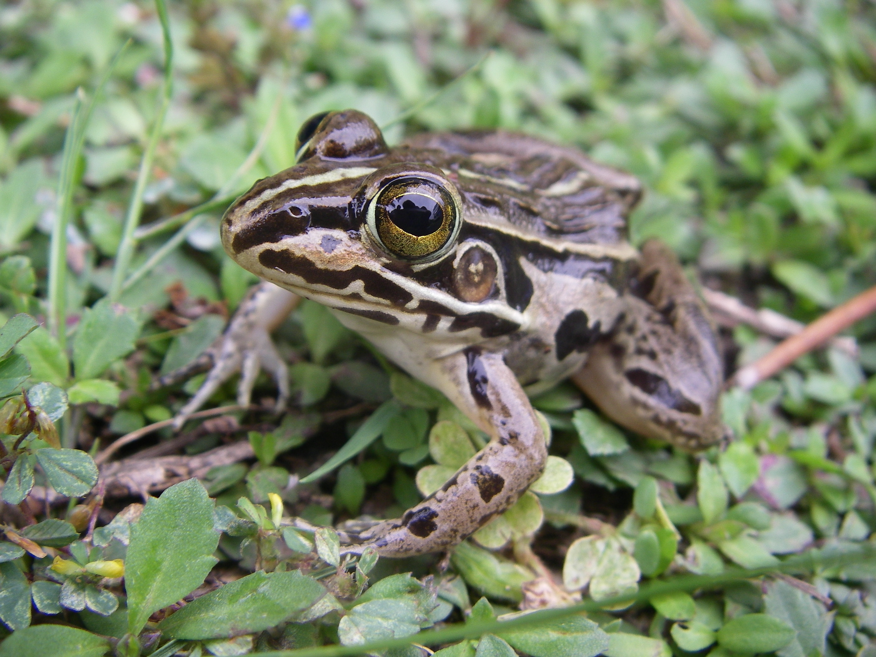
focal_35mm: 38
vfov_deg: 37.7
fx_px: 962
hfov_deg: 49.0
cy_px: 328
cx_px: 438
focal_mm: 6.3
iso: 80
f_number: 3.3
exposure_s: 1/80
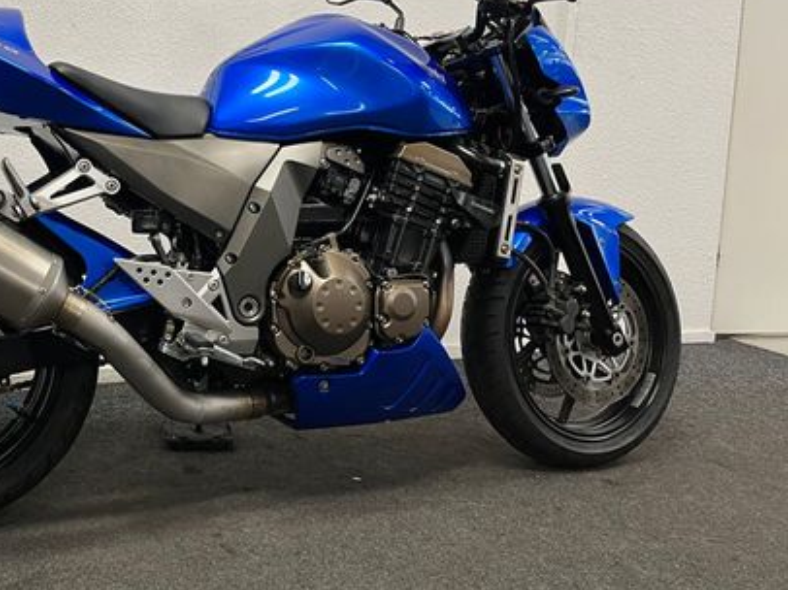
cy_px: 190
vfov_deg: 34.7
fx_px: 933
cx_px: 175
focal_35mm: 41
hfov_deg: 43.9
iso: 64
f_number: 1.6
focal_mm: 5.1
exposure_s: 1/50
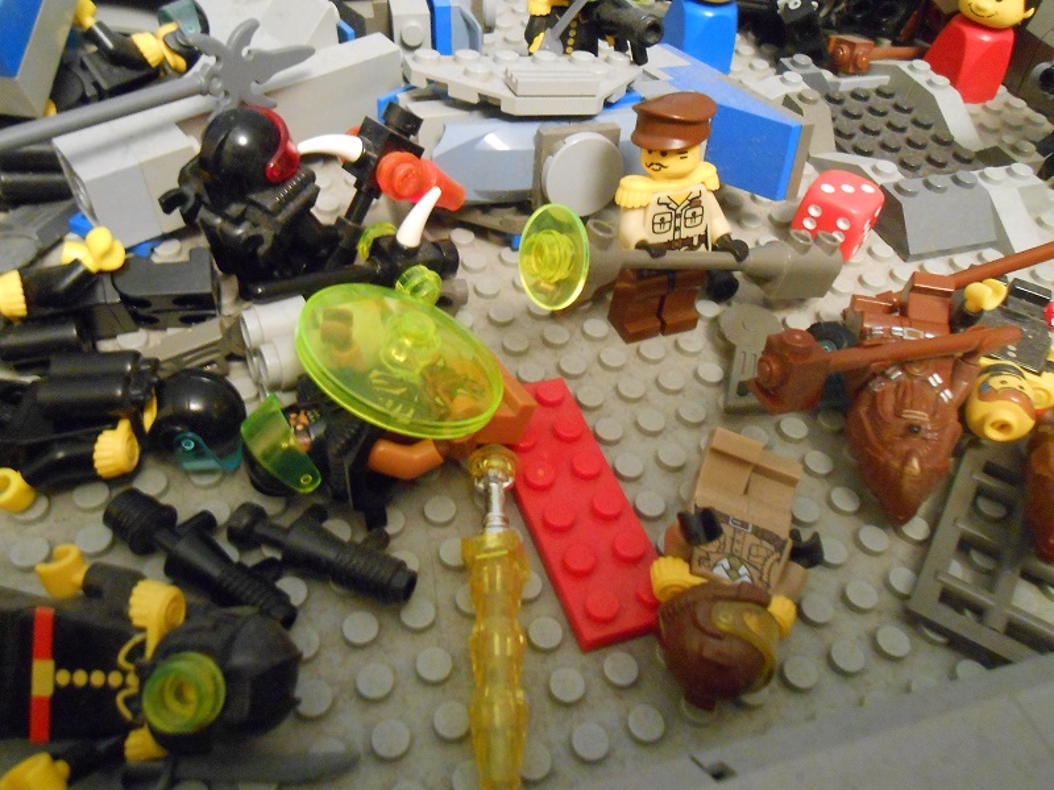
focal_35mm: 30
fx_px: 913
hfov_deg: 60.0
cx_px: 527
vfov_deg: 46.8
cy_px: 395
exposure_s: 1/1.6
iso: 800
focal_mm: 5.3
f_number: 3.8
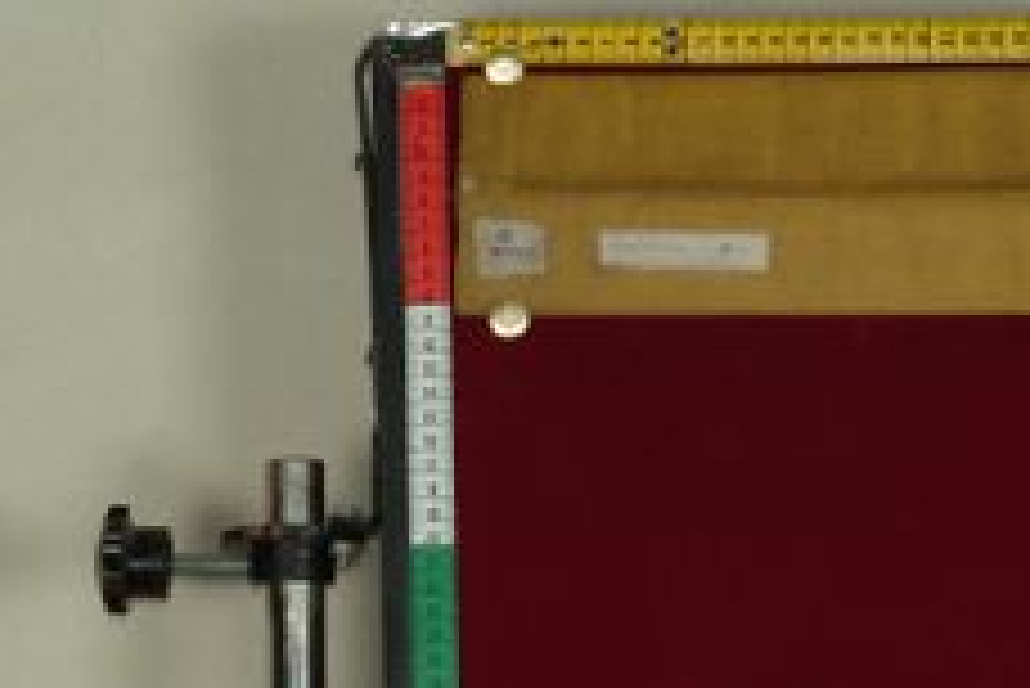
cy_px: 582
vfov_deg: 6.9
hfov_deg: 10.4
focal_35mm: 198
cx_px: 679
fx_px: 5672
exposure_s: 1/20
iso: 160
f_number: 13
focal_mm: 59
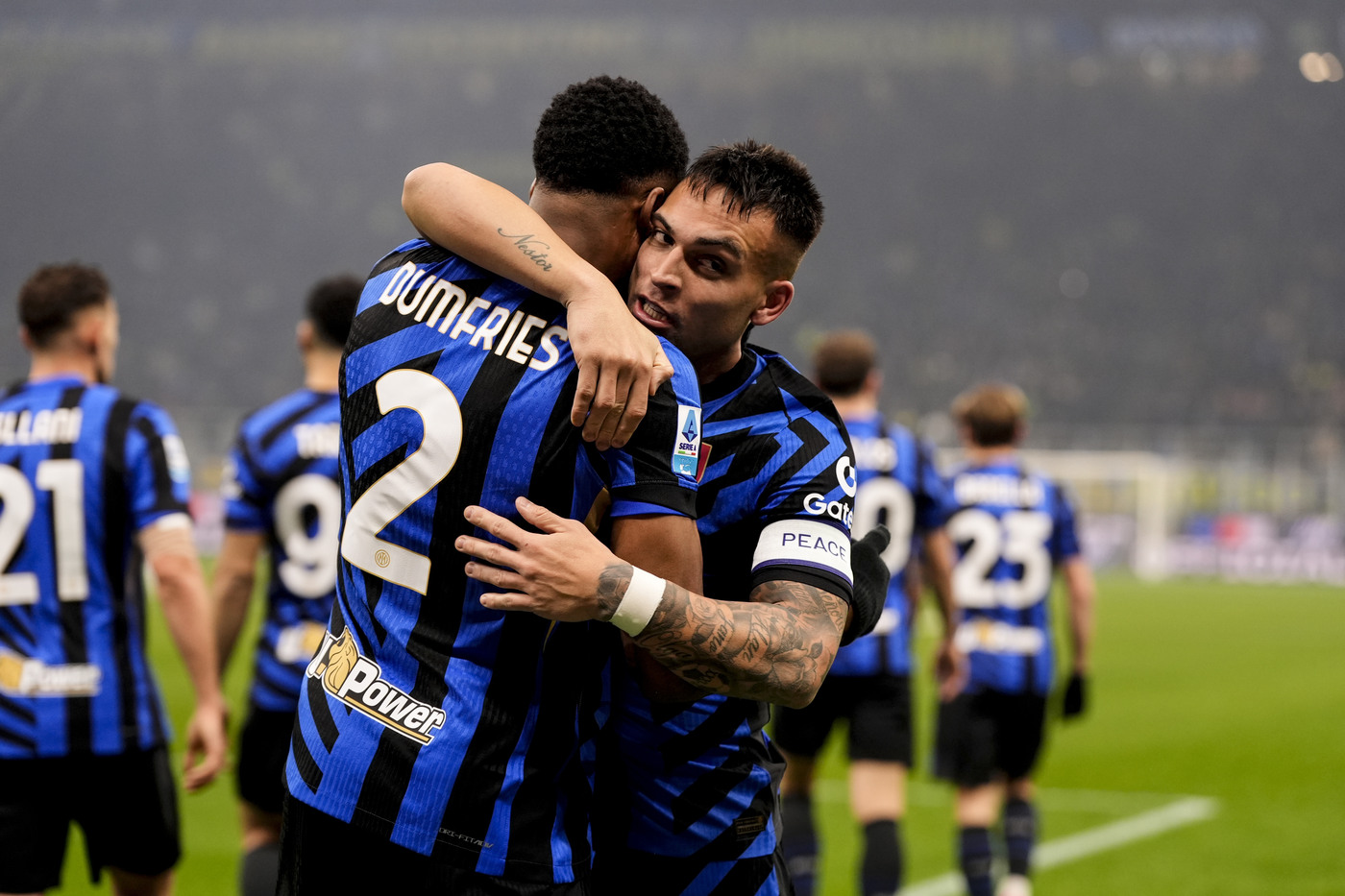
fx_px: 4669
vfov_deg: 11.0
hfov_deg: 16.4
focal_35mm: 125
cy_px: 448
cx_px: 672
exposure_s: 1/1000
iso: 2000
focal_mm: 125
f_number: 3.5
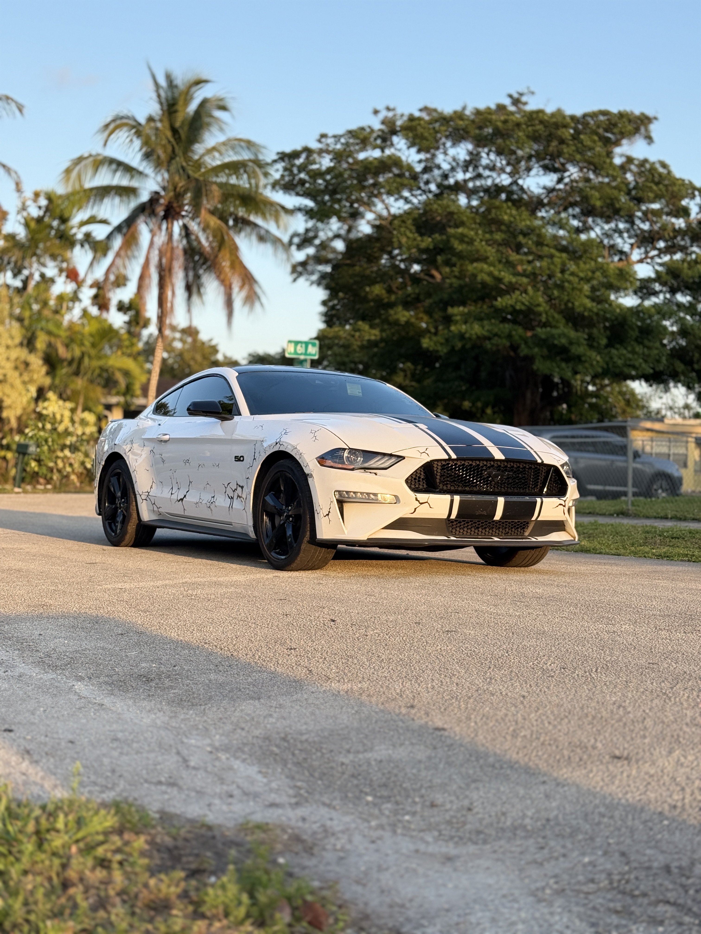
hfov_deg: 30.3
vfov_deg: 39.7
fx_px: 1296
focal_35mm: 48
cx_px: 350
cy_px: 467
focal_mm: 6.76
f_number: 1.78
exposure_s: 1/895
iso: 64
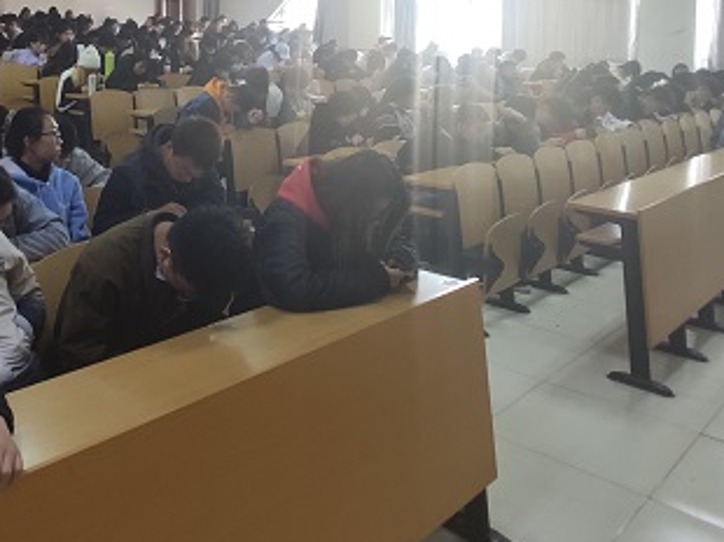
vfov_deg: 43.2
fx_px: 648
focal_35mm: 31
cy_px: 105
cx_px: 229
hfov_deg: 56.8
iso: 490
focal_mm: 2.25
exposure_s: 1/33
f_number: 2.2
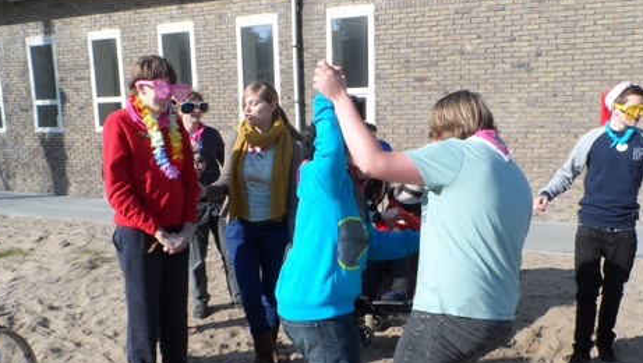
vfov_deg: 34.2
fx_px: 580
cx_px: 354
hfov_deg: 57.9
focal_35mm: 34
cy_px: 261
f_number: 4.5
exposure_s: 1/350
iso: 80
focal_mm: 4
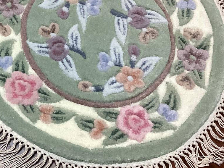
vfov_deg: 23.6
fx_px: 401
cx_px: 52
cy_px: 57
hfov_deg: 30.6
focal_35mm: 62
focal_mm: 3.3
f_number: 2.4
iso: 200
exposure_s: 1/60
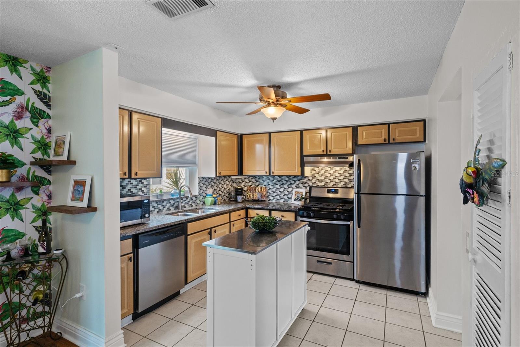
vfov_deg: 70.4
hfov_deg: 93.3
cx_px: 260
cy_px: 174
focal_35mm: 17
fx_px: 245
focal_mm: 17
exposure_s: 2
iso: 320
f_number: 9
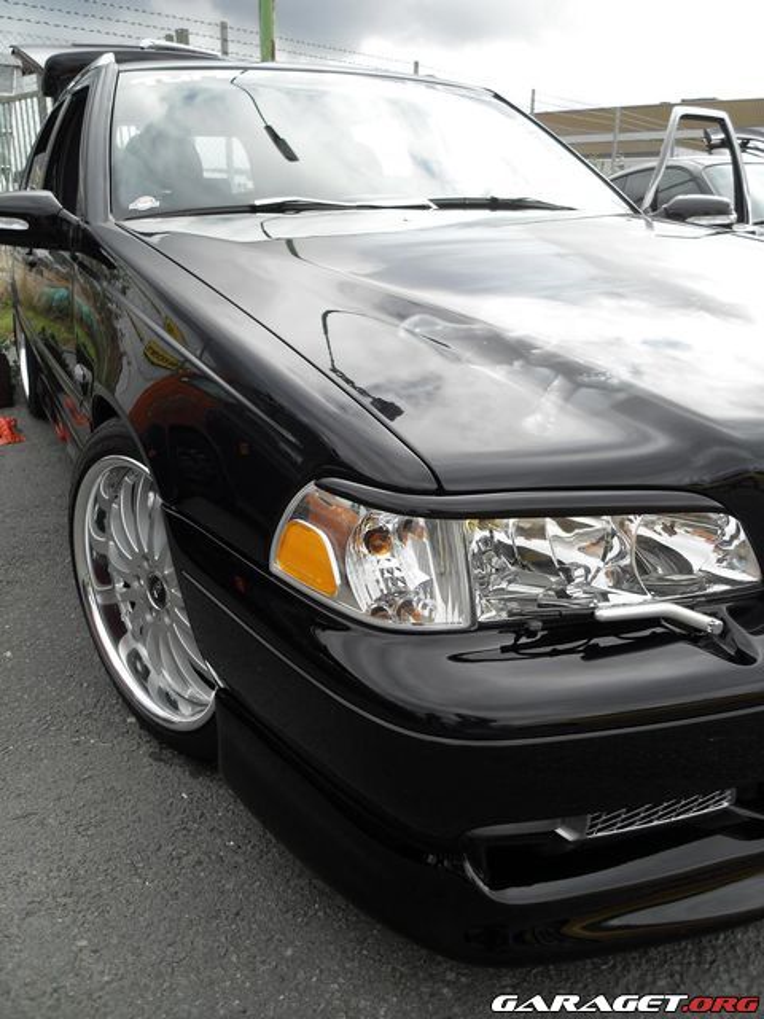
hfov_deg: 49.7
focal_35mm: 28
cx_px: 382
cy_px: 510
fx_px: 824
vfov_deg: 63.4
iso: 80
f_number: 7.1
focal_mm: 6
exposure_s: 1/90
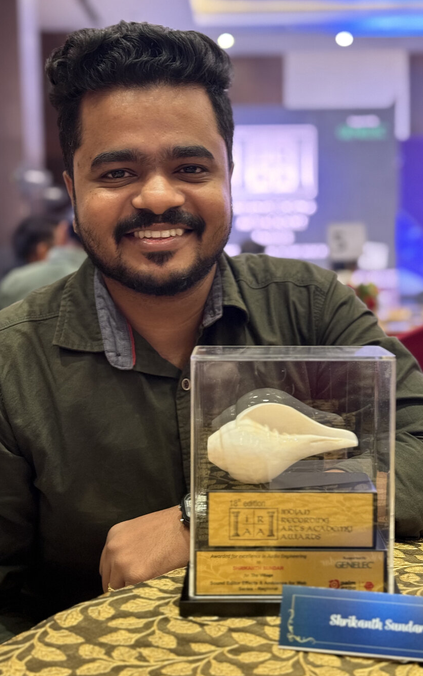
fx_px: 941
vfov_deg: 39.6
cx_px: 253
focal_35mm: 51
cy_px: 338
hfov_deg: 25.3
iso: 400
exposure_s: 1/25
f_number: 1.78
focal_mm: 6.76
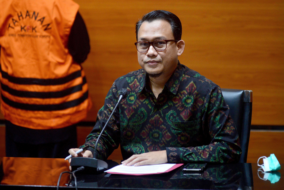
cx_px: 142
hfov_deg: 10.3
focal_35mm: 200
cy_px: 95
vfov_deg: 6.9
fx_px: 1578
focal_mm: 200
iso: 2500
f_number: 2.8
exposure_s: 1/125
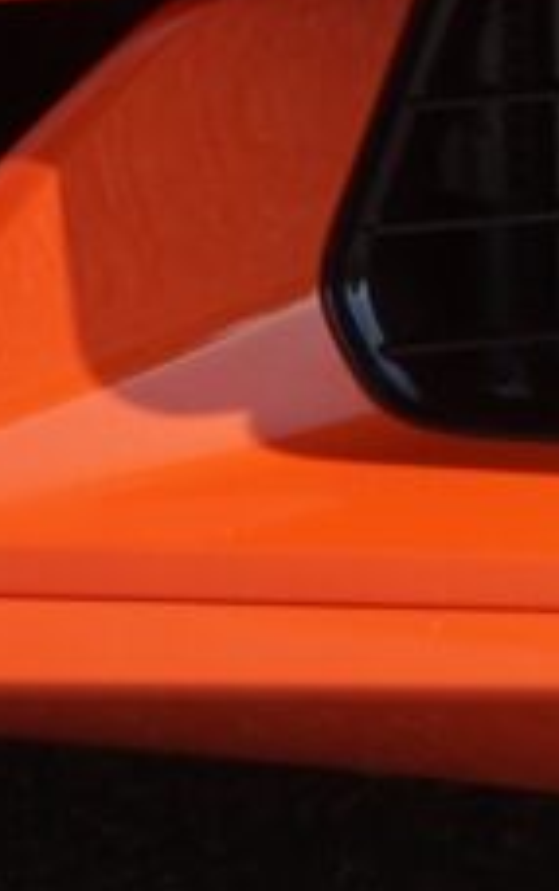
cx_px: 2291
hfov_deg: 1.5
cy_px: -1702
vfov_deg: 2.4
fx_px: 20861
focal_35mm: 858
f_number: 7.1
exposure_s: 1/250
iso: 100
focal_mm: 75
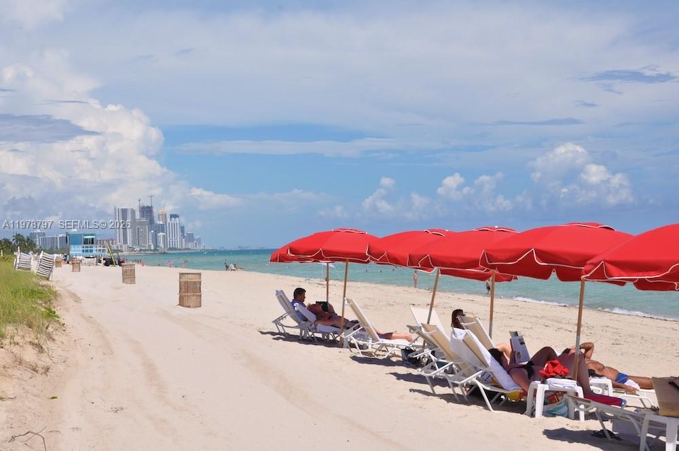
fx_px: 1413
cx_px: 340
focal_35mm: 75
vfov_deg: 18.1
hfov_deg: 27.0
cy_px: 226
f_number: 16
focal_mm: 50
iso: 200
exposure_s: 1/250
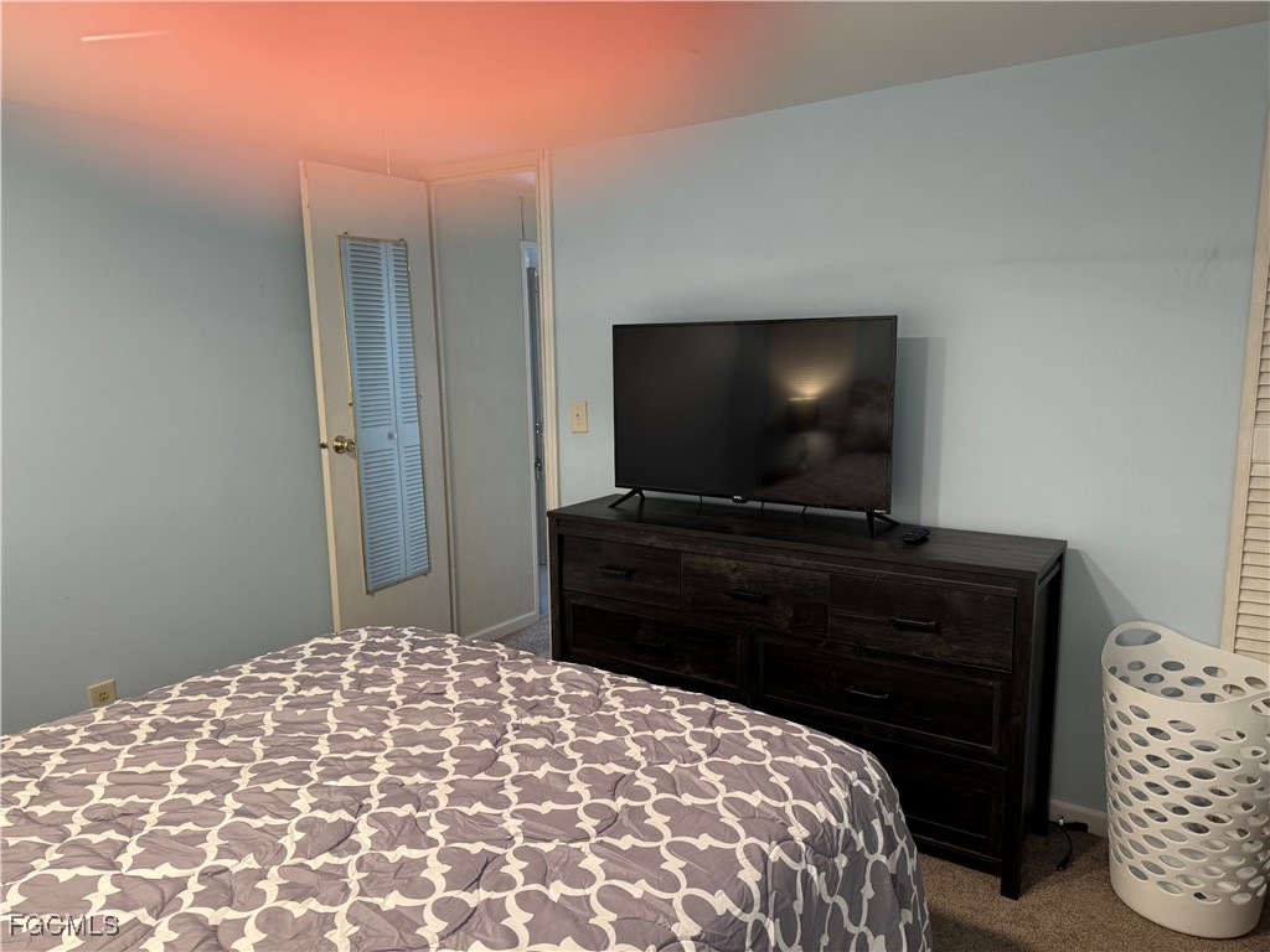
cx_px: 635
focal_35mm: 24
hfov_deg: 71.6
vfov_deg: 56.8
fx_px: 881
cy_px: 476
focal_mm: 6.76
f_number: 1.78
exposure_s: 1/60
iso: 160
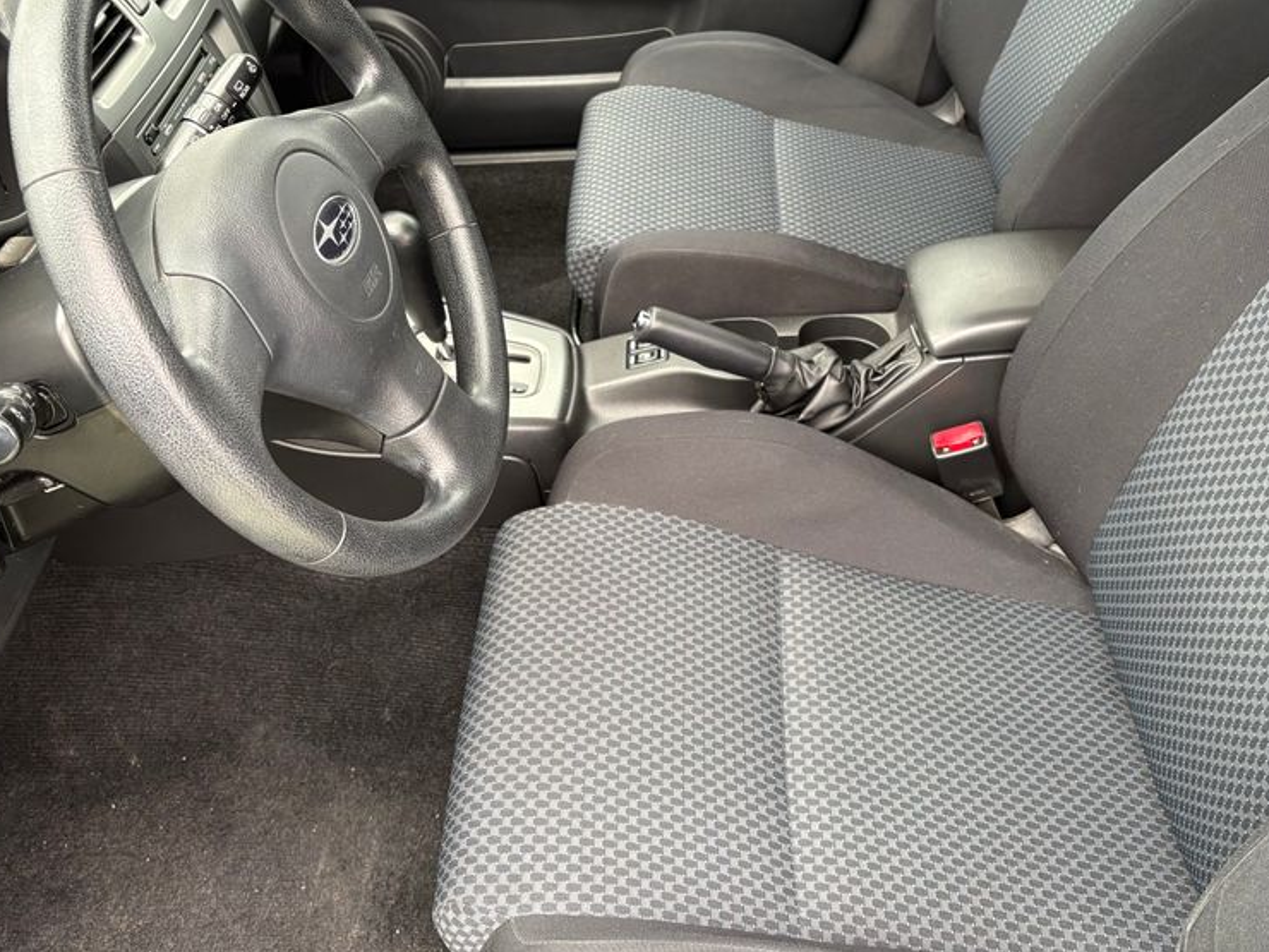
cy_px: 355
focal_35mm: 36
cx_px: 636
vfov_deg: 39.4
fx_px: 1320
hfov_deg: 51.4
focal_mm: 5.96
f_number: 1.6
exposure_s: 1/87
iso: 125
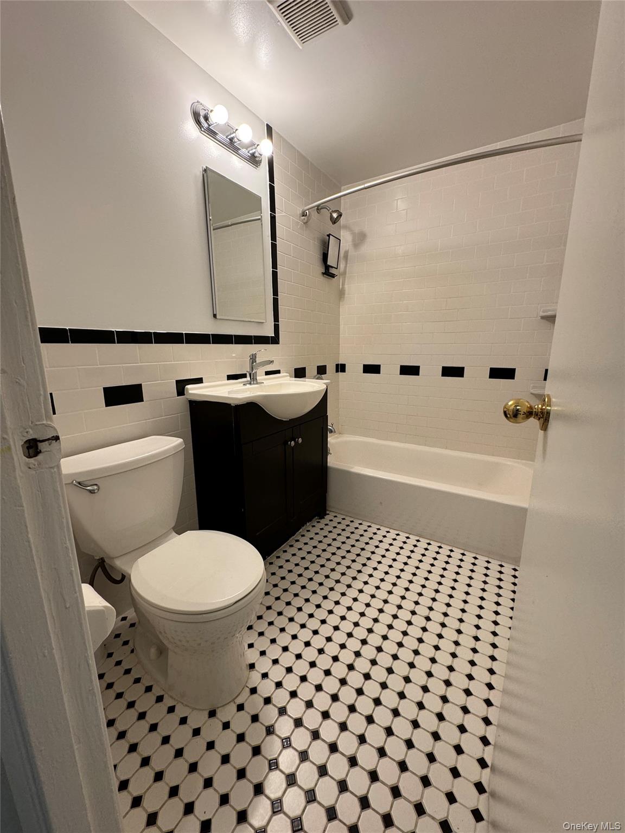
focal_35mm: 14
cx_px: 312
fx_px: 337
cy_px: 416
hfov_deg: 85.7
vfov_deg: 102.1
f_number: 2.2
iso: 160
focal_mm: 2.22
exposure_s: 1/120
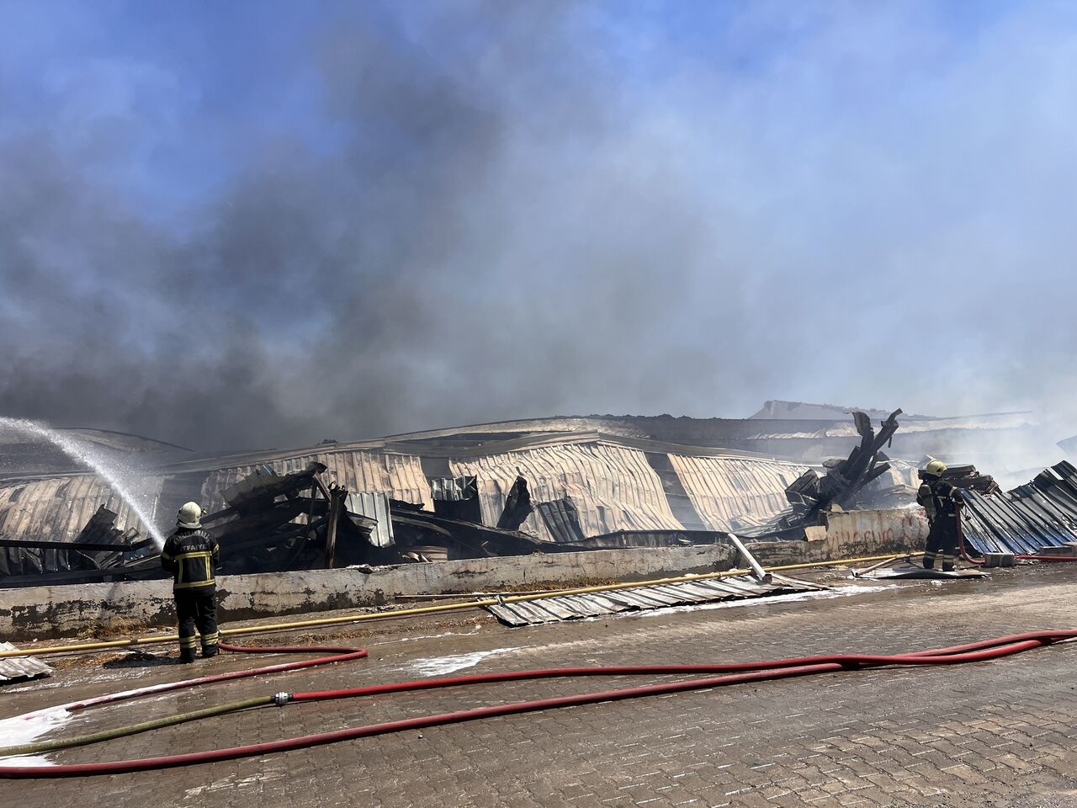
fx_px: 809
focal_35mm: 26
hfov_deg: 67.3
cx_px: 538
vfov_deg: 53.1
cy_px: 404
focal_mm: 5.7
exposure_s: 1/4831
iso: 50
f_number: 1.5
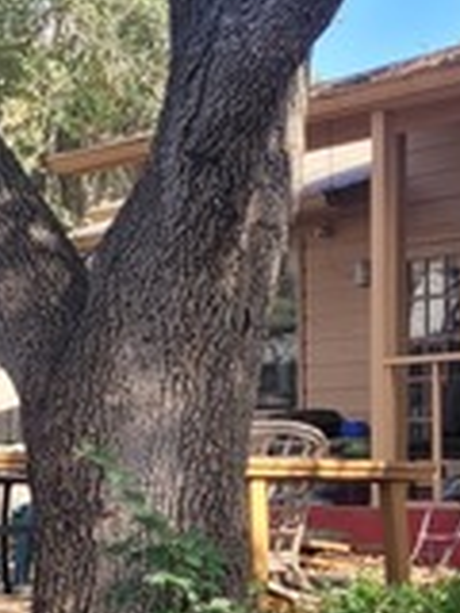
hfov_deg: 13.8
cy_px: 391
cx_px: -107
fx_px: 1843
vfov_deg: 18.9
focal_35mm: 104
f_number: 1.8
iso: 40
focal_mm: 5.4
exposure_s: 1/511
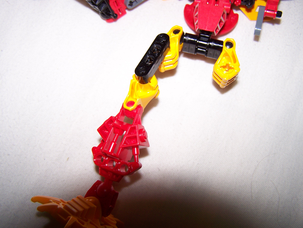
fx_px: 333
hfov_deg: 48.9
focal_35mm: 38
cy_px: 114
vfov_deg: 37.8
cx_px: 152
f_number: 2.8
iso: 80
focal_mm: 6.3
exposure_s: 1/60
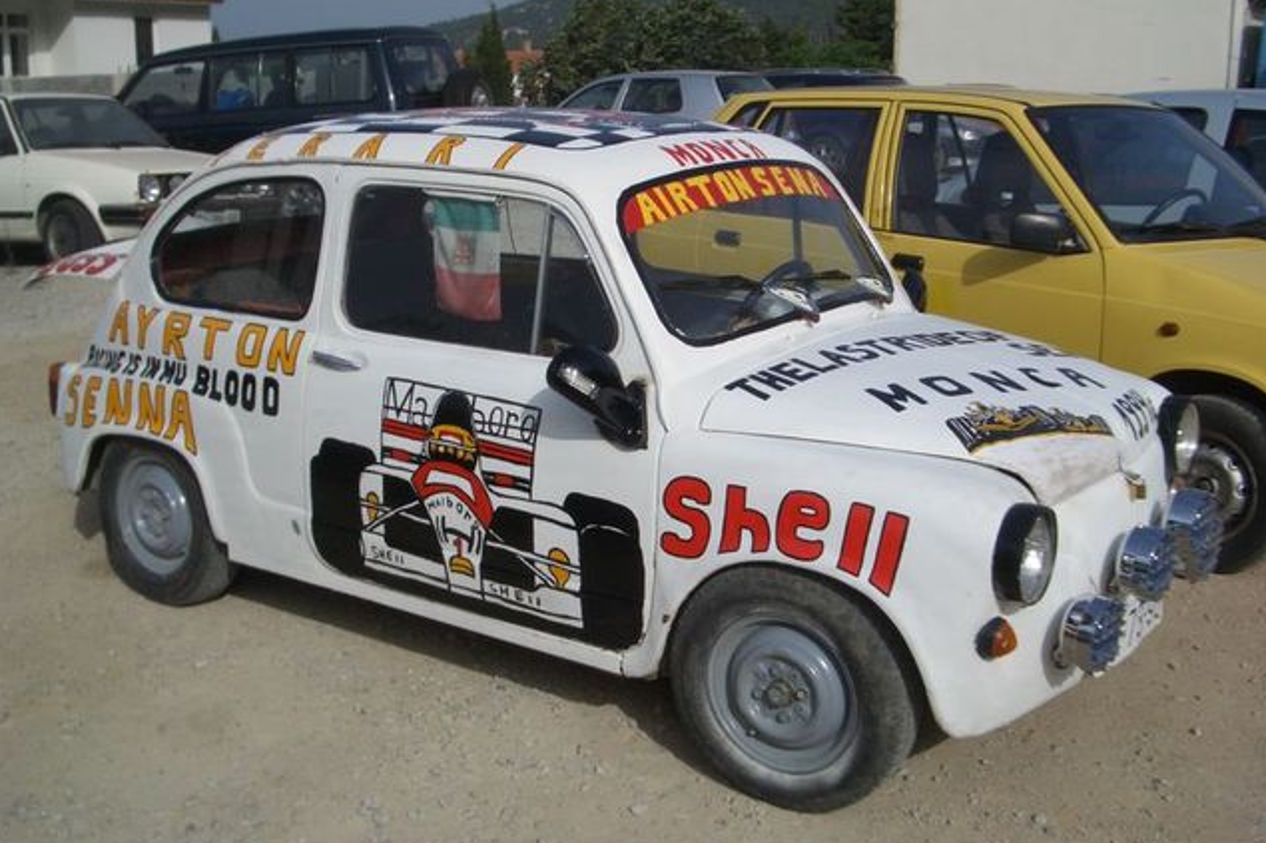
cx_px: 632
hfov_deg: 45.4
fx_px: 1512
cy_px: 393
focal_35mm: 43
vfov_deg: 31.2
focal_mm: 6.8
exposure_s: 1/1000
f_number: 4.6
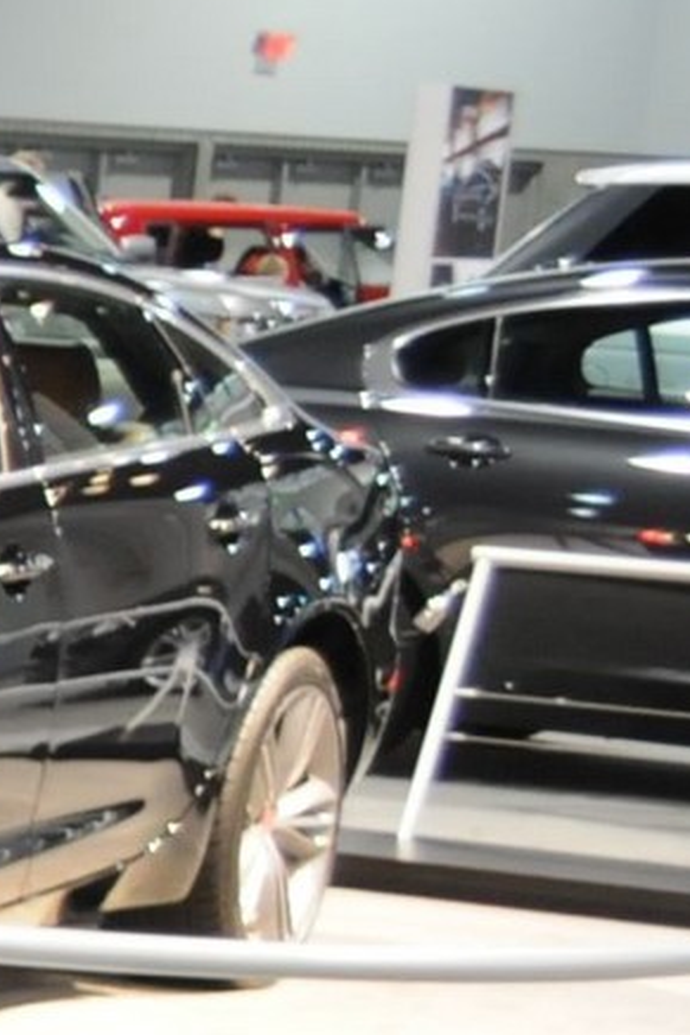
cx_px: -2193
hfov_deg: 6.0
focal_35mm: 189
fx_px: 5429
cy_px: 1378
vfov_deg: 10.6
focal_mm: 22
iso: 800
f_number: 3.8
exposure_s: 1/15
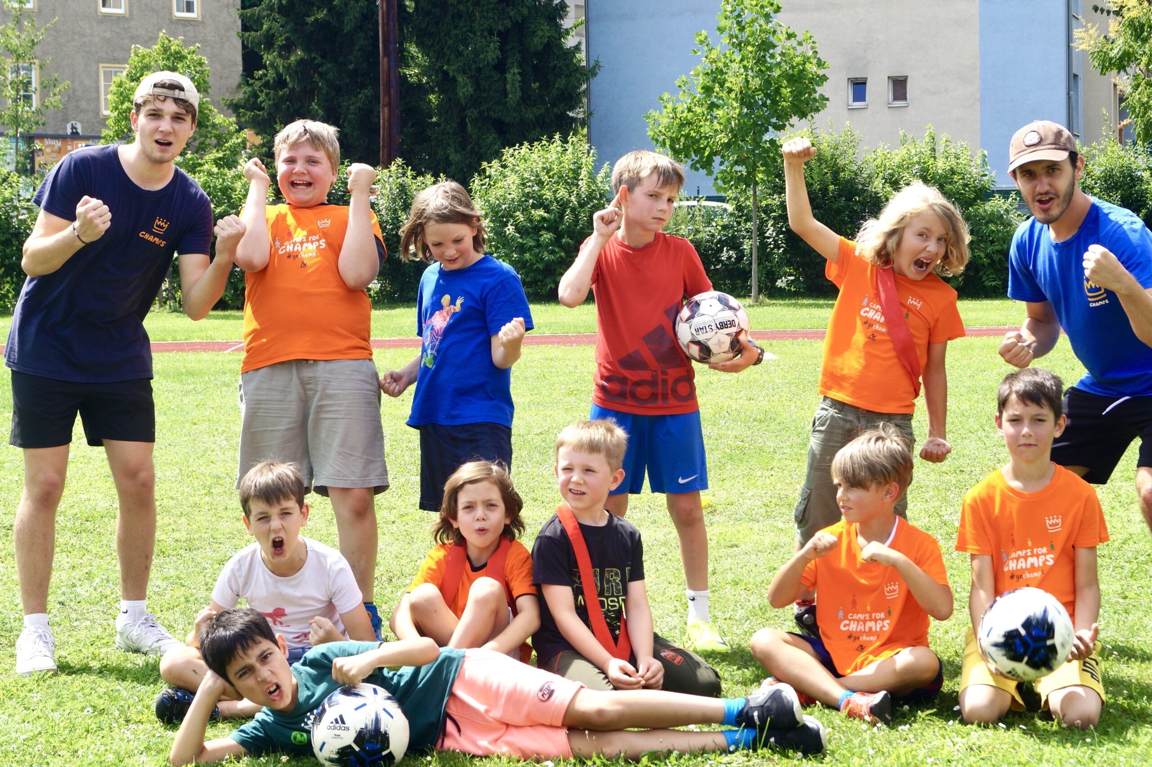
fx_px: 2159
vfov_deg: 20.1
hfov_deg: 29.9
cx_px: 576
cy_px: 384
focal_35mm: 68
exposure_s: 1/125
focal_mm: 45
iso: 100
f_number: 9
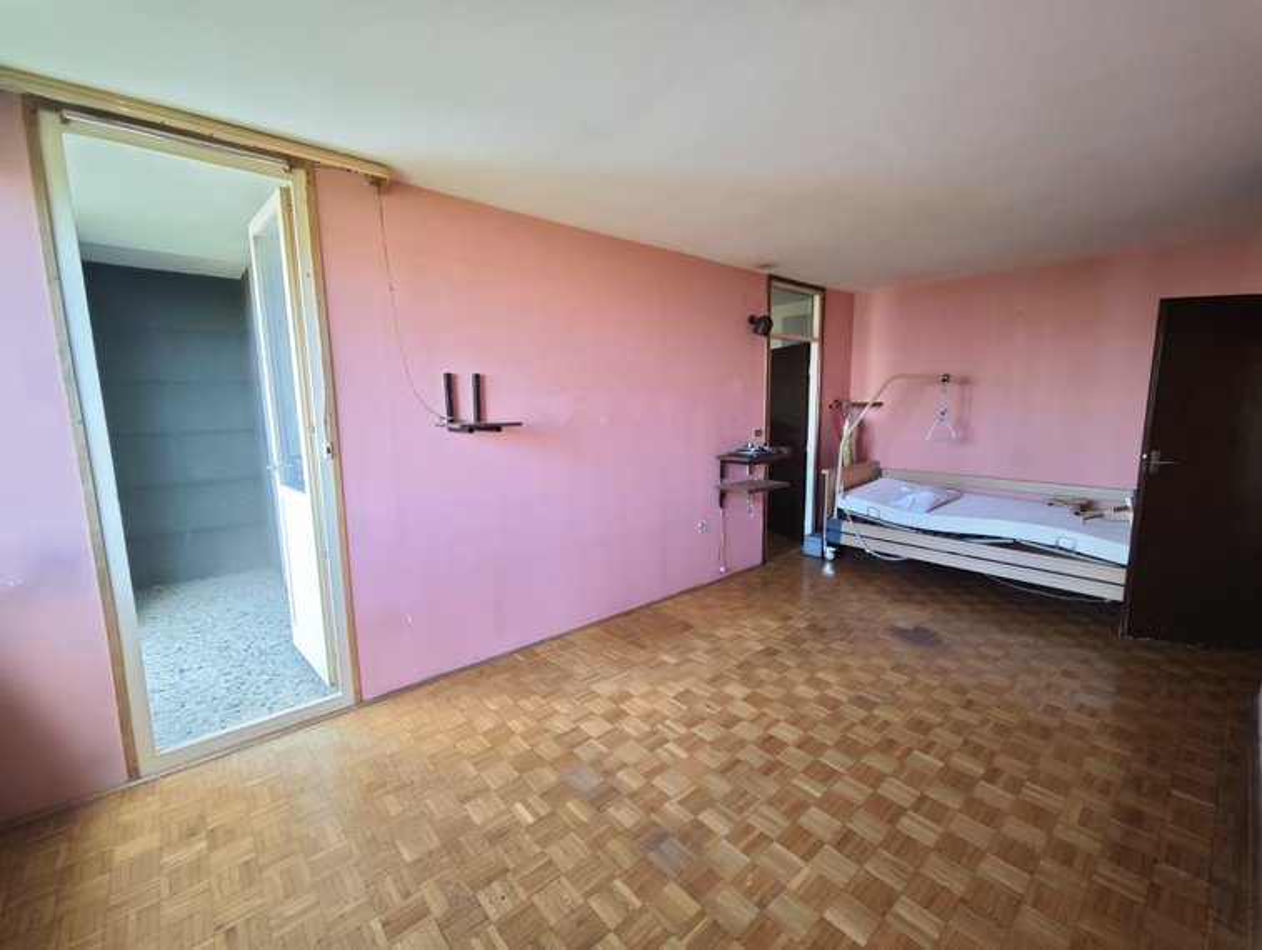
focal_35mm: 14
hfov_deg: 102.0
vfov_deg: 85.8
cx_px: 631
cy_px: 475
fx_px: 511
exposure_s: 1/40
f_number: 2.2
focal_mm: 2.16
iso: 250
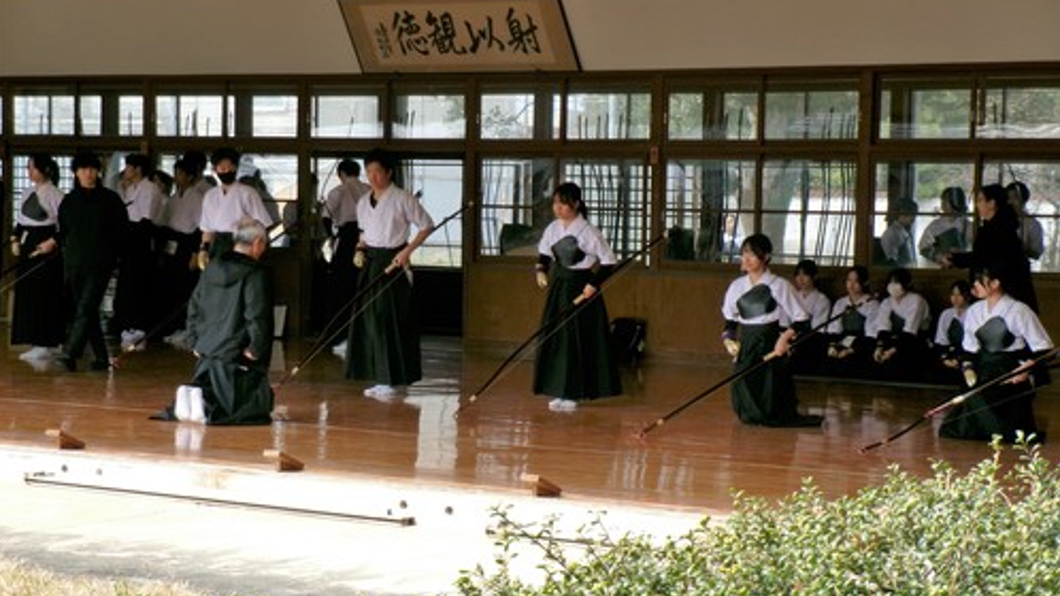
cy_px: 376
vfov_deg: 11.6
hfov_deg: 20.6
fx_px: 2923
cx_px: 530
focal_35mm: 104
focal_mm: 16.9
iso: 100
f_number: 5.8
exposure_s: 1/140
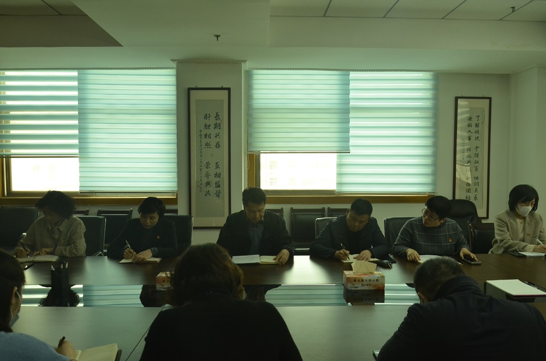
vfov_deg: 47.7
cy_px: 180
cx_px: 273
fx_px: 409
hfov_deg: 67.5
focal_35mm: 27
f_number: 6.3
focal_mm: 18
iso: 1000
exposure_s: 1/160
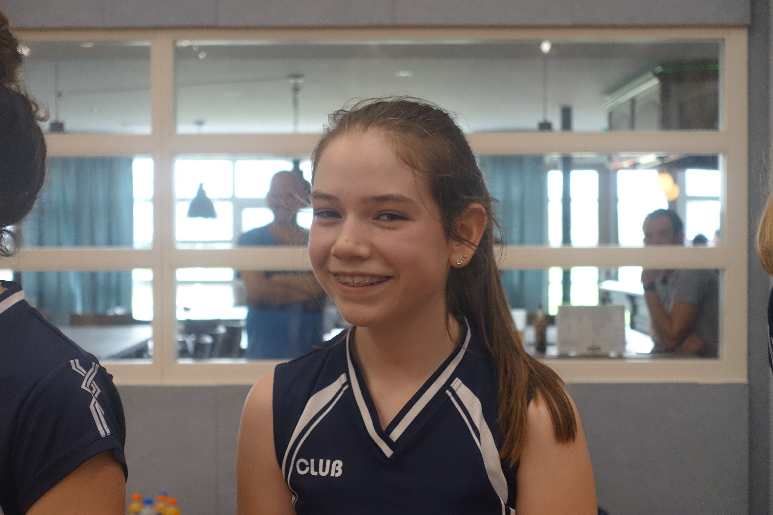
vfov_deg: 23.4
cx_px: 386
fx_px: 1245
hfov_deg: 34.5
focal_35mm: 58
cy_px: 258
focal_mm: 21.19
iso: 1000
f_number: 2.8
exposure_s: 1/160
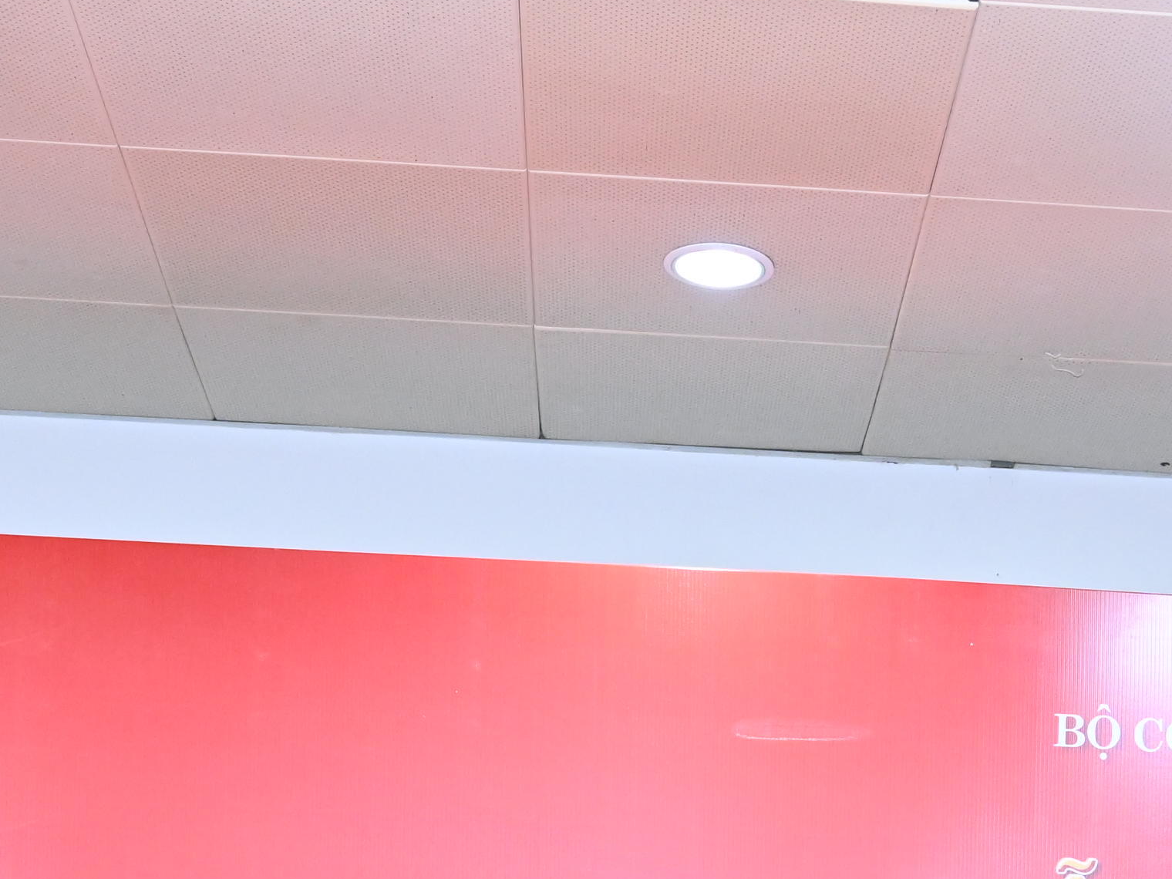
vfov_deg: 14.1
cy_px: 1537
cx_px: 796
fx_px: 3183
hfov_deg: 20.8
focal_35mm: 94
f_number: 4
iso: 2000
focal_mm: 24
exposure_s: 1/100
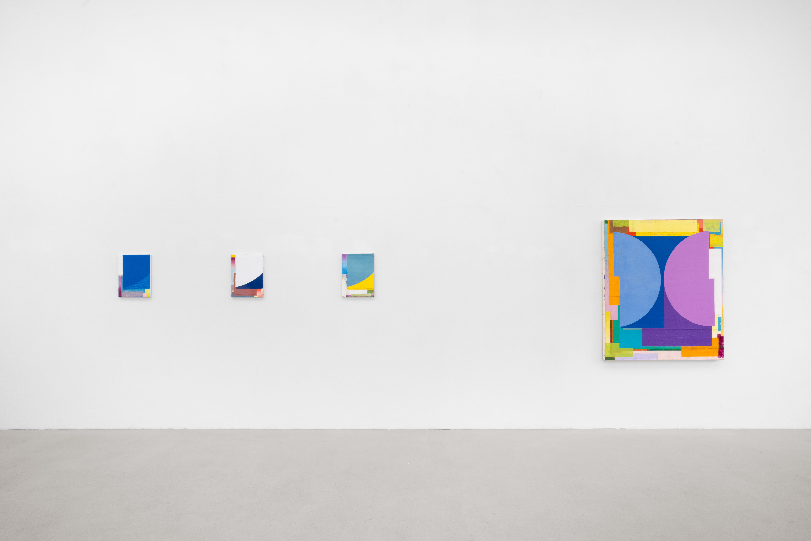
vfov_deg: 73.7
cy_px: 270
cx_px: 406
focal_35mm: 16
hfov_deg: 96.7
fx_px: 360
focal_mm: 16
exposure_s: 1/3
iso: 100
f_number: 16
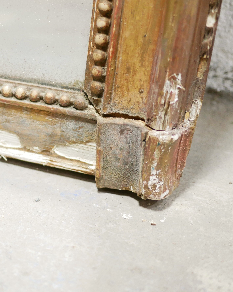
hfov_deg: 23.8
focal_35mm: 62
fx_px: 534
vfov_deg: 30.4
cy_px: 120
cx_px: 15
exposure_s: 1/60
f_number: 1.7
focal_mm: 20
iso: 1000
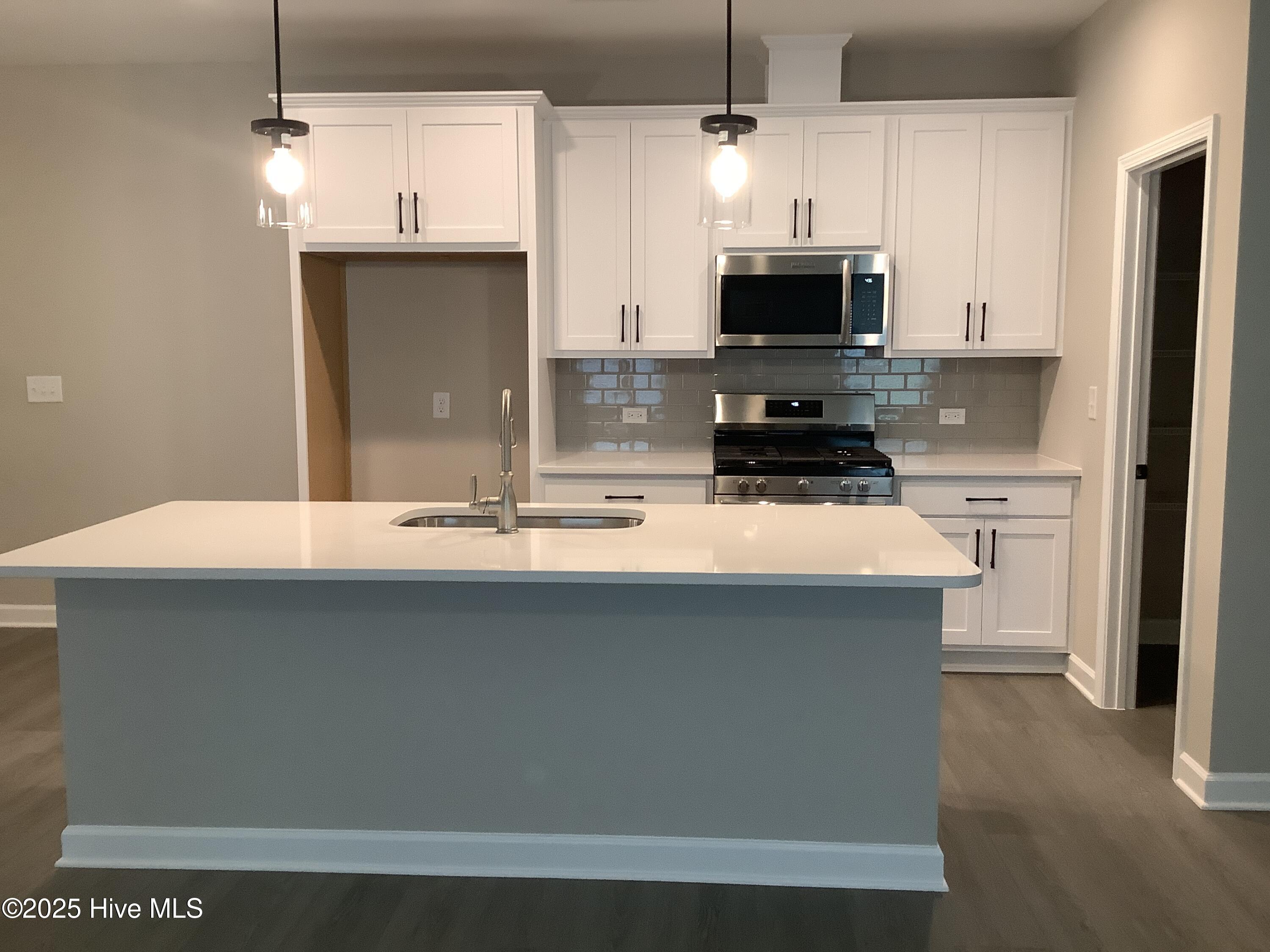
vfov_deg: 45.4
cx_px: 635
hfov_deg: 58.4
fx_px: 1137
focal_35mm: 31
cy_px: 476
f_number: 2.4
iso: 160
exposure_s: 1/60
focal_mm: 3.3
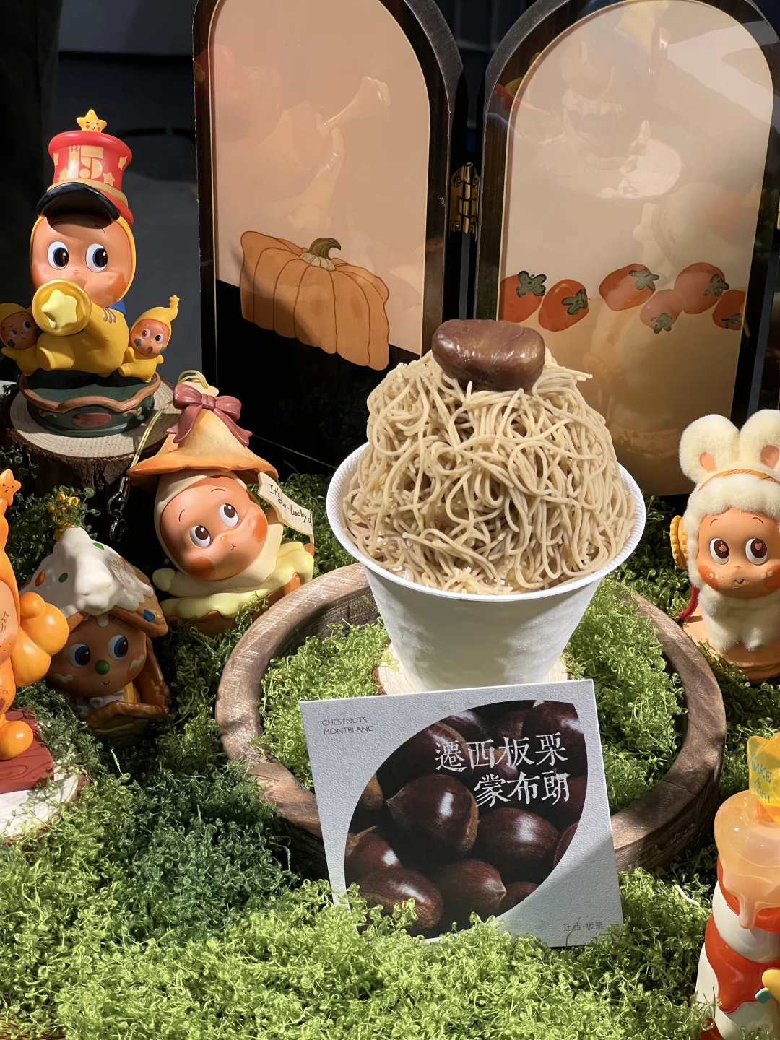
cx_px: 390
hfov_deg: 19.1
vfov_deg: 25.3
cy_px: 520
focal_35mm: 77
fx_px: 2313
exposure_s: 1/100
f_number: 2.8
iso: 125
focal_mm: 9
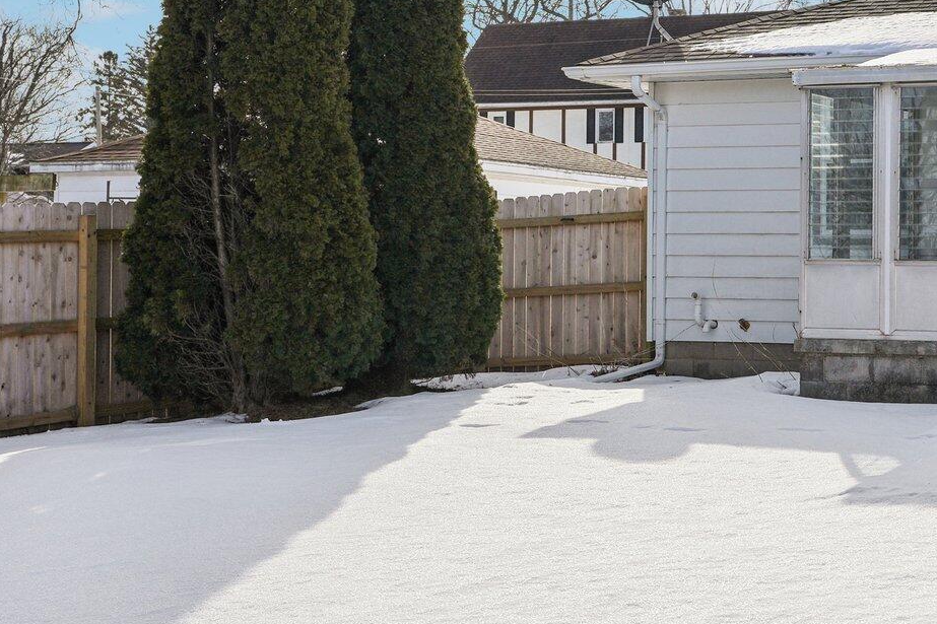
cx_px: 922
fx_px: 1848
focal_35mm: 71
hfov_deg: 27.0
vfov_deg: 19.1
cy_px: 235
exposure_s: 1/800
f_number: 8
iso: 100
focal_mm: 32
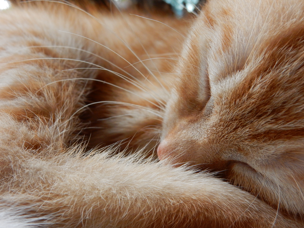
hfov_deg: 42.9
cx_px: 153
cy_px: 112
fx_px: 386
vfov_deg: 32.9
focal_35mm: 44
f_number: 4.2
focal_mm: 7.6
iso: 400
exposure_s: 1/30
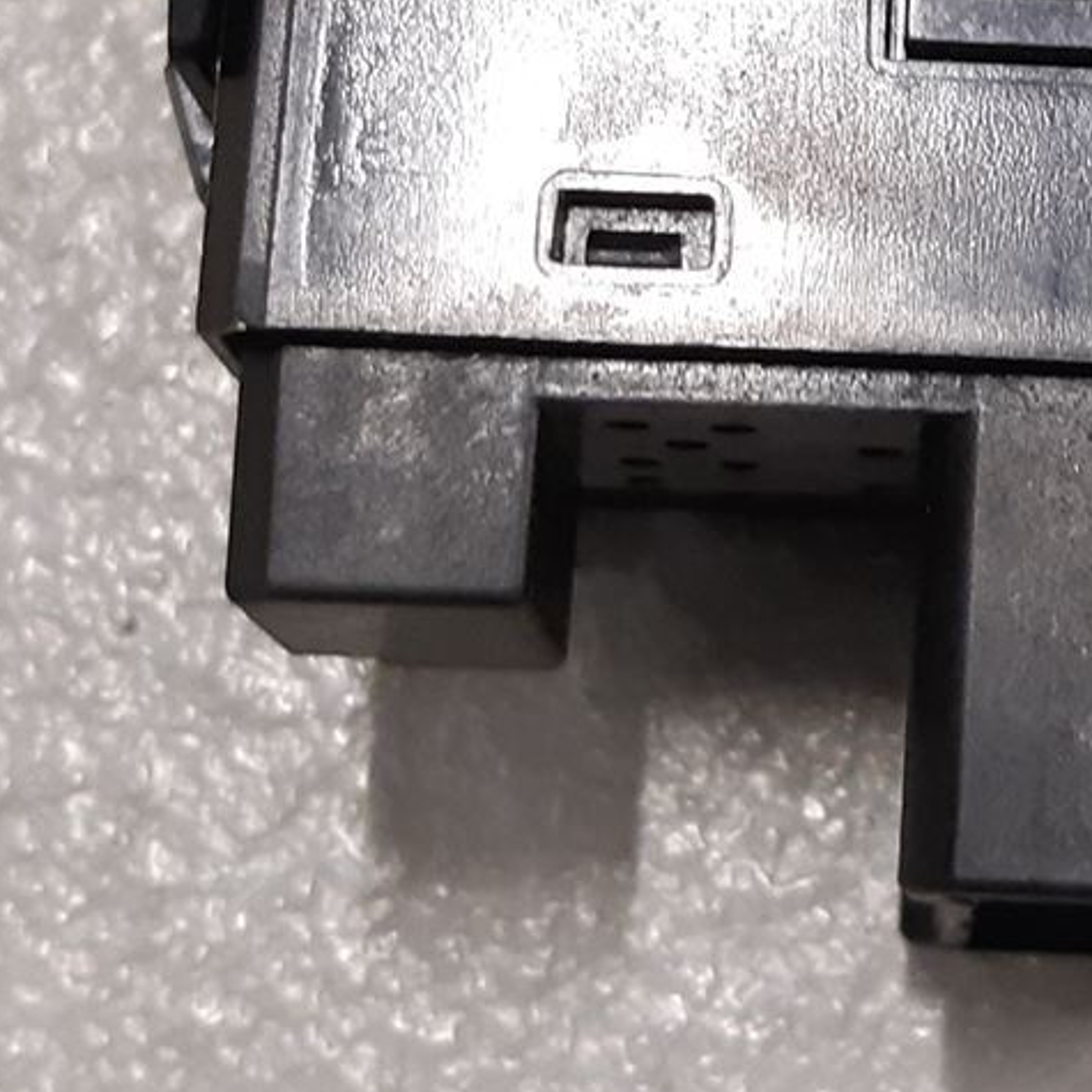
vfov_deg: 17.4
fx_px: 3533
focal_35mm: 99
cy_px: 200
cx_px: 1018
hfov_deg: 17.3
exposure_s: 1/33
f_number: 1.7
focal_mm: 3.93
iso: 250
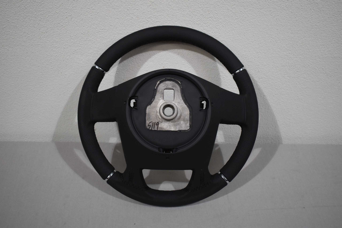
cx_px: 171
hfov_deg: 47.9
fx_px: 385
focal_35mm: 40
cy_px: 114
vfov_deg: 33.0
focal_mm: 27
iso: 640
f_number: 4
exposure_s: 1/250
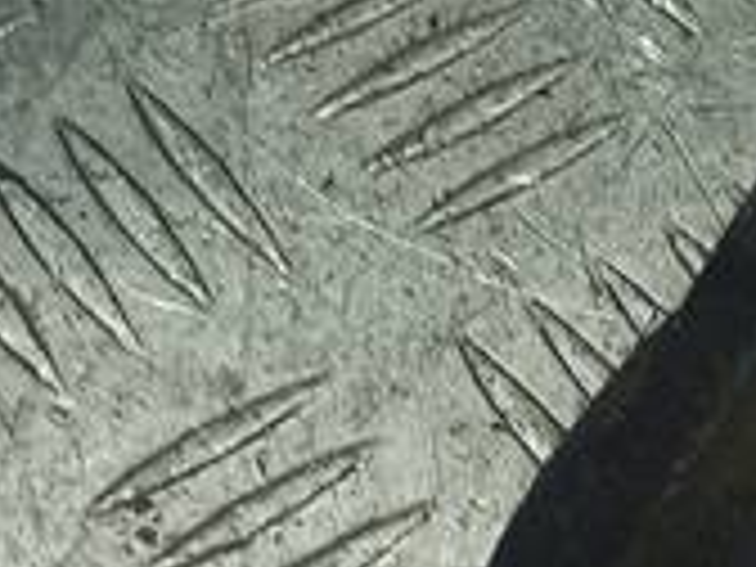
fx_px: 3320
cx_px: 518
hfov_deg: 13.0
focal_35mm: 152
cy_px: 63
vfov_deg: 9.7
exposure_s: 1/50
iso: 50
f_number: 1.8
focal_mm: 4.6
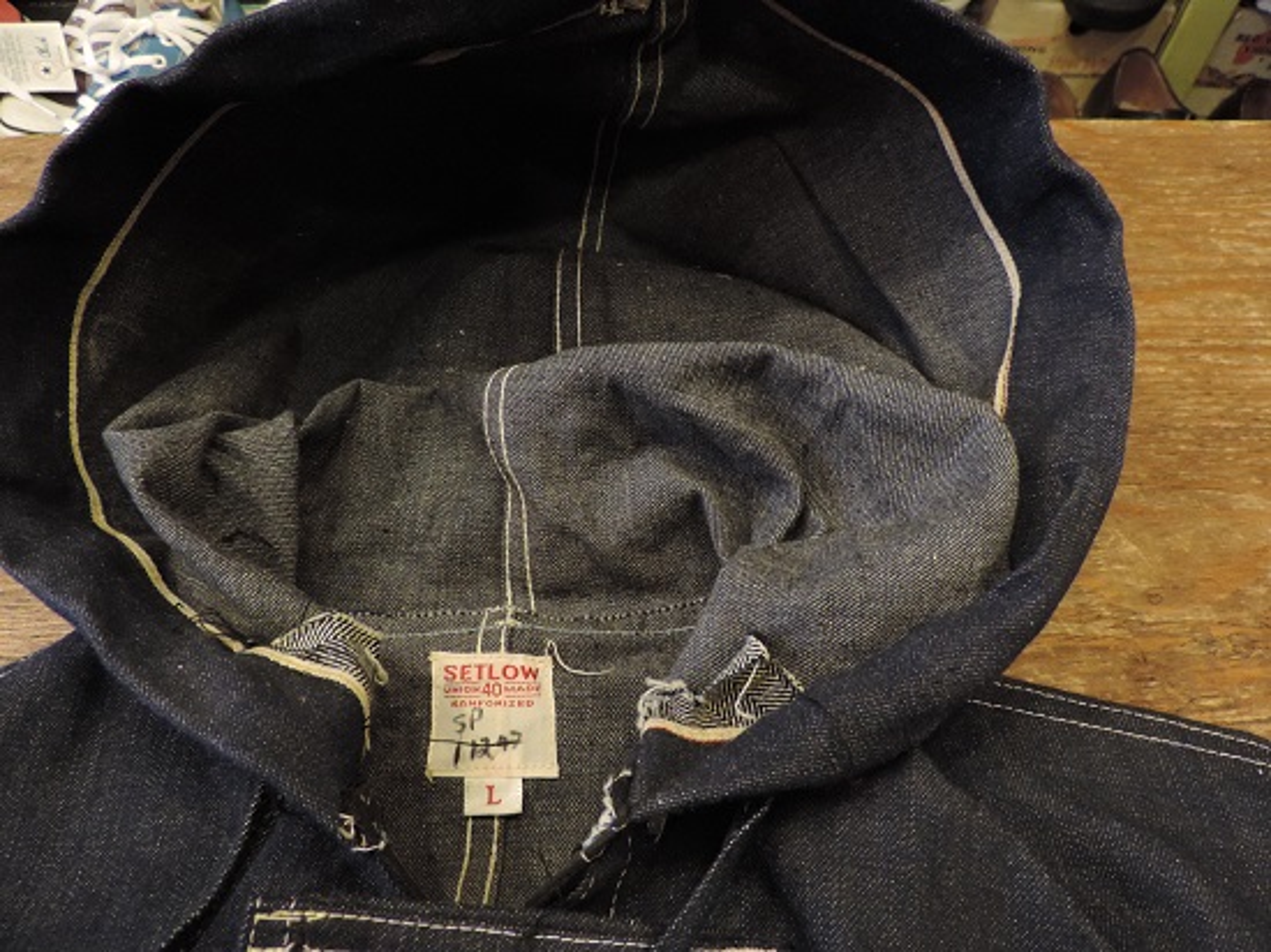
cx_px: 636
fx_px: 881
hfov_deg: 71.6
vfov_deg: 56.8
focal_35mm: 24
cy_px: 476
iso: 640
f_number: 3
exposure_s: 1/8
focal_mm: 4.3
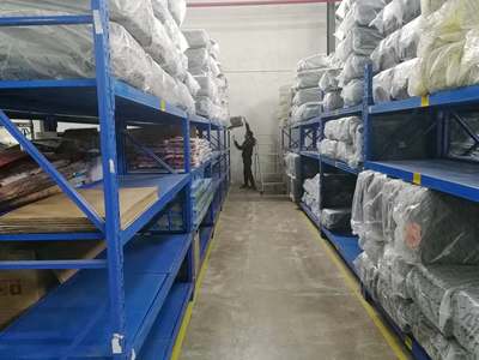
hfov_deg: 65.3
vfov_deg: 51.4
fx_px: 374
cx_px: 240
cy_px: 180
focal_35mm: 27
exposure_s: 1/25
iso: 500
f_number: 2.2
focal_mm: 3.95
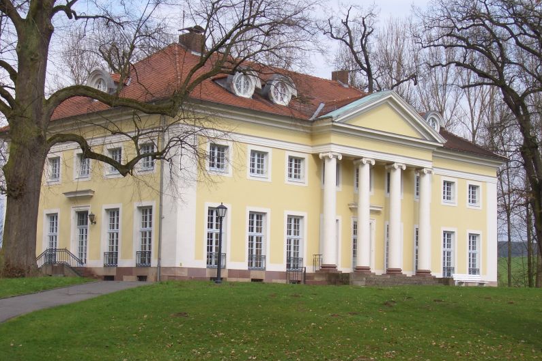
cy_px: 200
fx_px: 978
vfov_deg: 20.9
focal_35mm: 65
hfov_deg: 31.0
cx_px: 272
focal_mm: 10.2
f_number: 5.6
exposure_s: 1/200
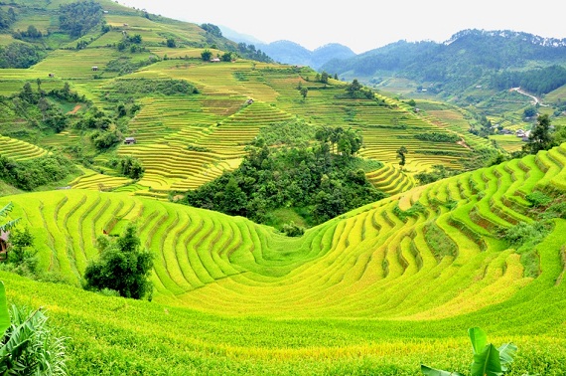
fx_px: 494
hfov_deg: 59.6
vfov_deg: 41.6
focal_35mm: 32
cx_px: 283
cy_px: 188
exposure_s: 1/250
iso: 250
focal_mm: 21
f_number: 8
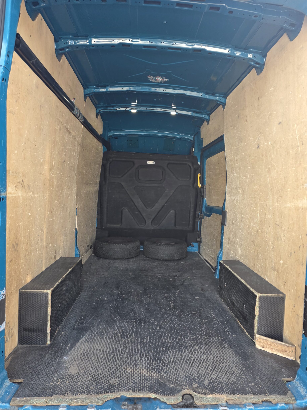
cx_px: 159
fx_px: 284
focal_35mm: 24
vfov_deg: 71.6
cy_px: 210
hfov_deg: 56.8
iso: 125
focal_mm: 6.25
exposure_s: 1/180
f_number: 1.7
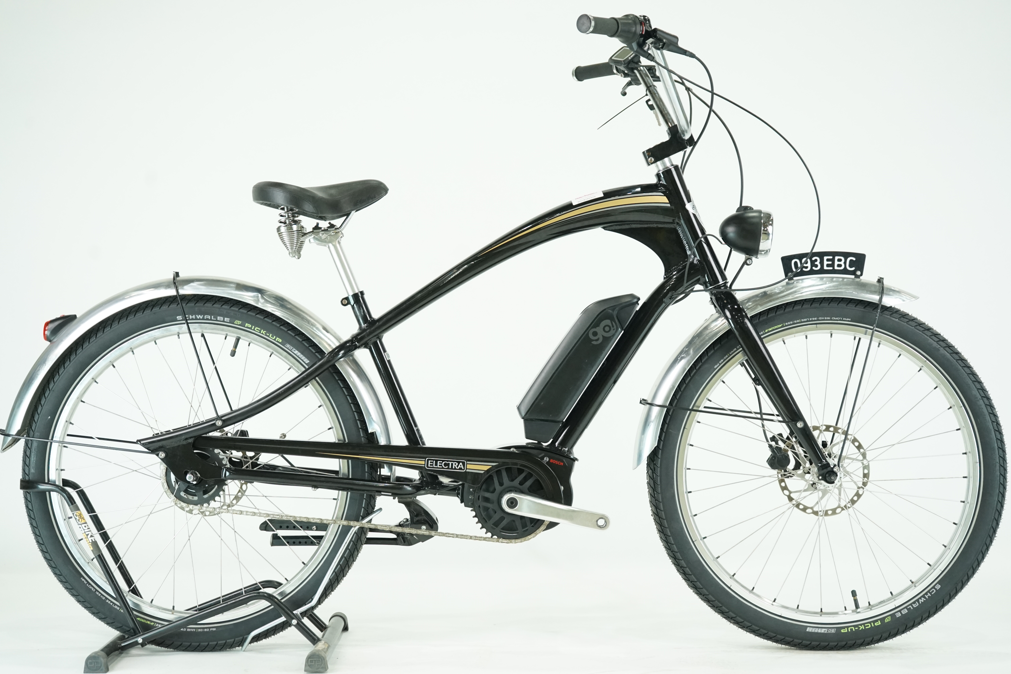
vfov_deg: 23.4
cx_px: 506
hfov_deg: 34.5
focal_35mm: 58
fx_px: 1629
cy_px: 337
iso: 2500
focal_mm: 58
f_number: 5.6
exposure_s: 1/200
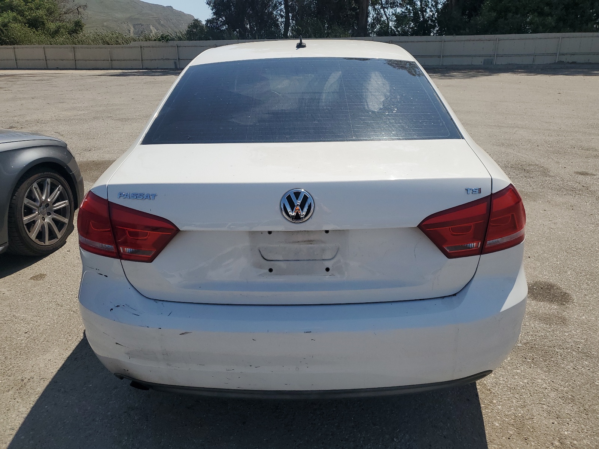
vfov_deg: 53.1
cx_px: 300
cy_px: 224
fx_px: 450
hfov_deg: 67.3
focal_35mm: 26
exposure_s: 1/10000
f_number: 1.5
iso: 50
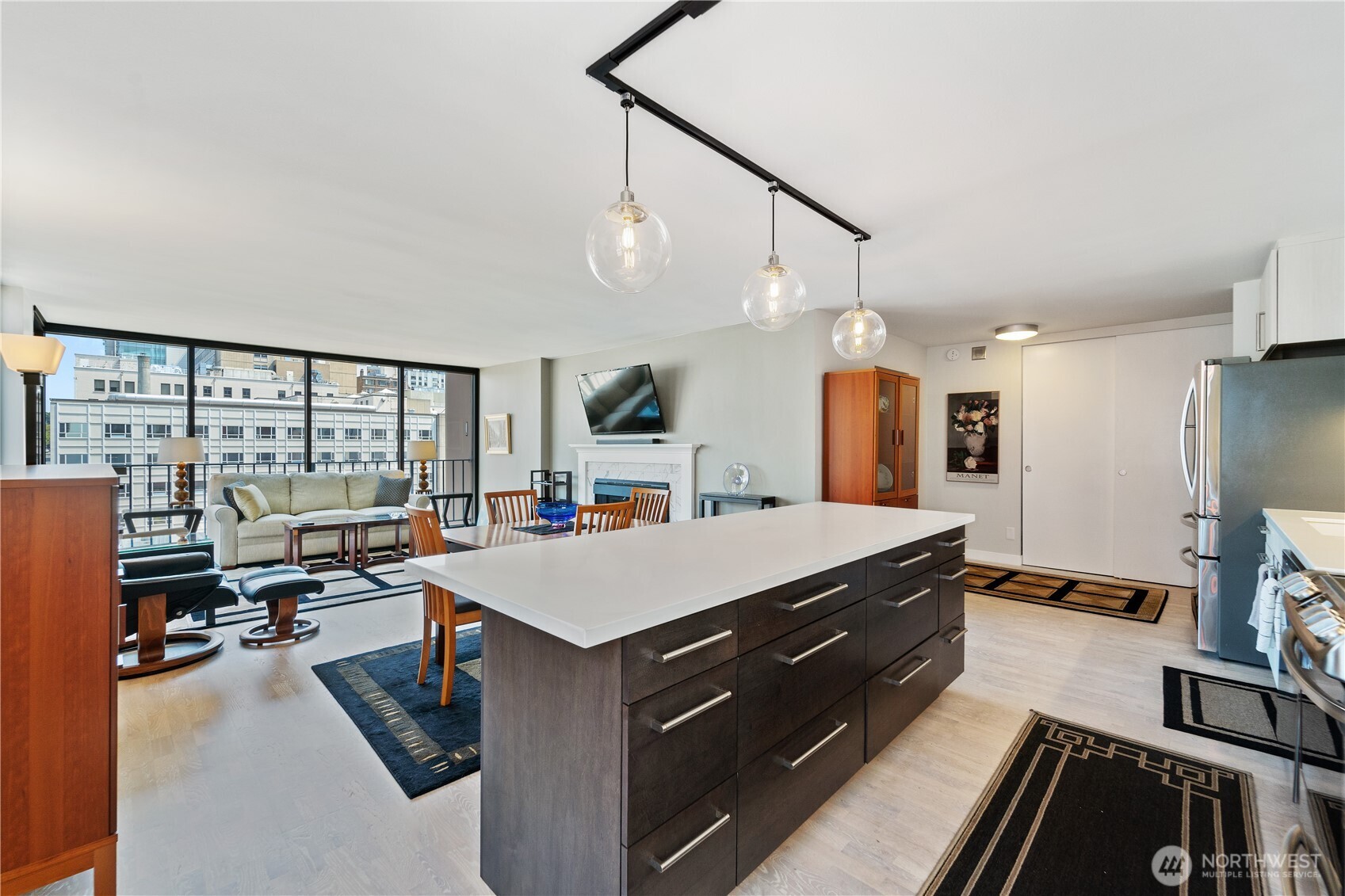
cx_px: 672
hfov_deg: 104.3
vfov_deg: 81.2
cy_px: 448
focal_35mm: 14
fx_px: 523
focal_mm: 14
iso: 200
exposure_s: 1/6
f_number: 8
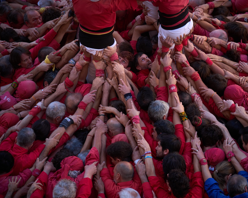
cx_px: 140
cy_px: 100
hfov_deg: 14.3
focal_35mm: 135
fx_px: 991
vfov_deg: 11.4
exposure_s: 1/800
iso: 320
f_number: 2.8
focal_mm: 119
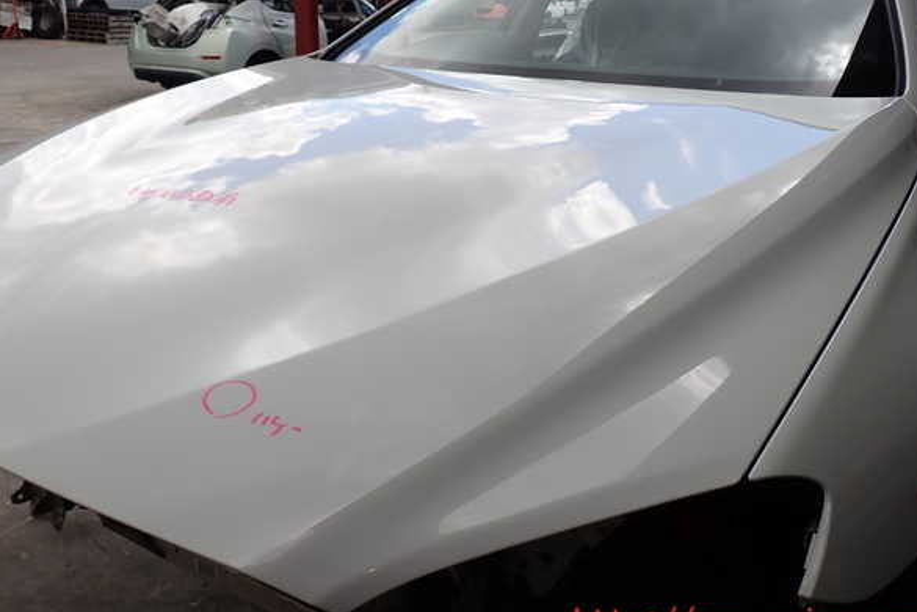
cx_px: 458
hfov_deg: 58.7
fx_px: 815
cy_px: 290
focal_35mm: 32
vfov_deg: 41.1
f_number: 3.2
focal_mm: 5.4
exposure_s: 1/640
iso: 100
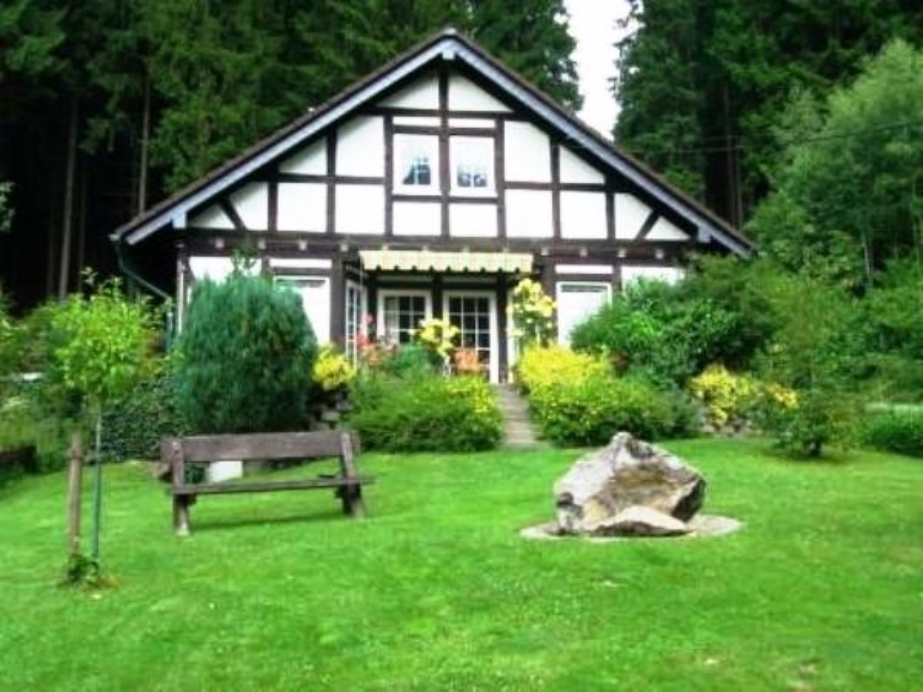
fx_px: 1200
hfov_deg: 42.1
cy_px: 346
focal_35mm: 45
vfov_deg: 32.2
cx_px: 462
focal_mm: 7.6
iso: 64
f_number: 5.18
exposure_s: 1/132
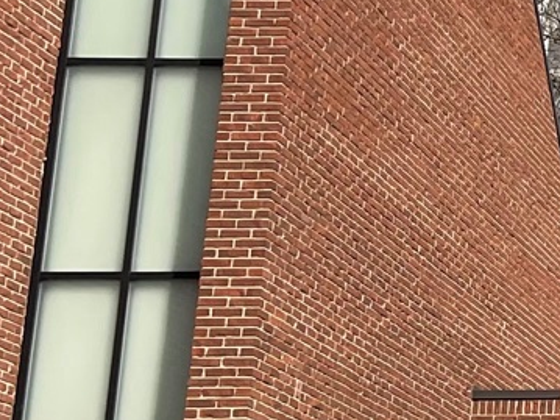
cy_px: 123
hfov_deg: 11.7
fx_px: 2361
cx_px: 1229
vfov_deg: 10.1
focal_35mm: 146
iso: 32
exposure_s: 1/3344
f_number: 1.6
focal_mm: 5.1
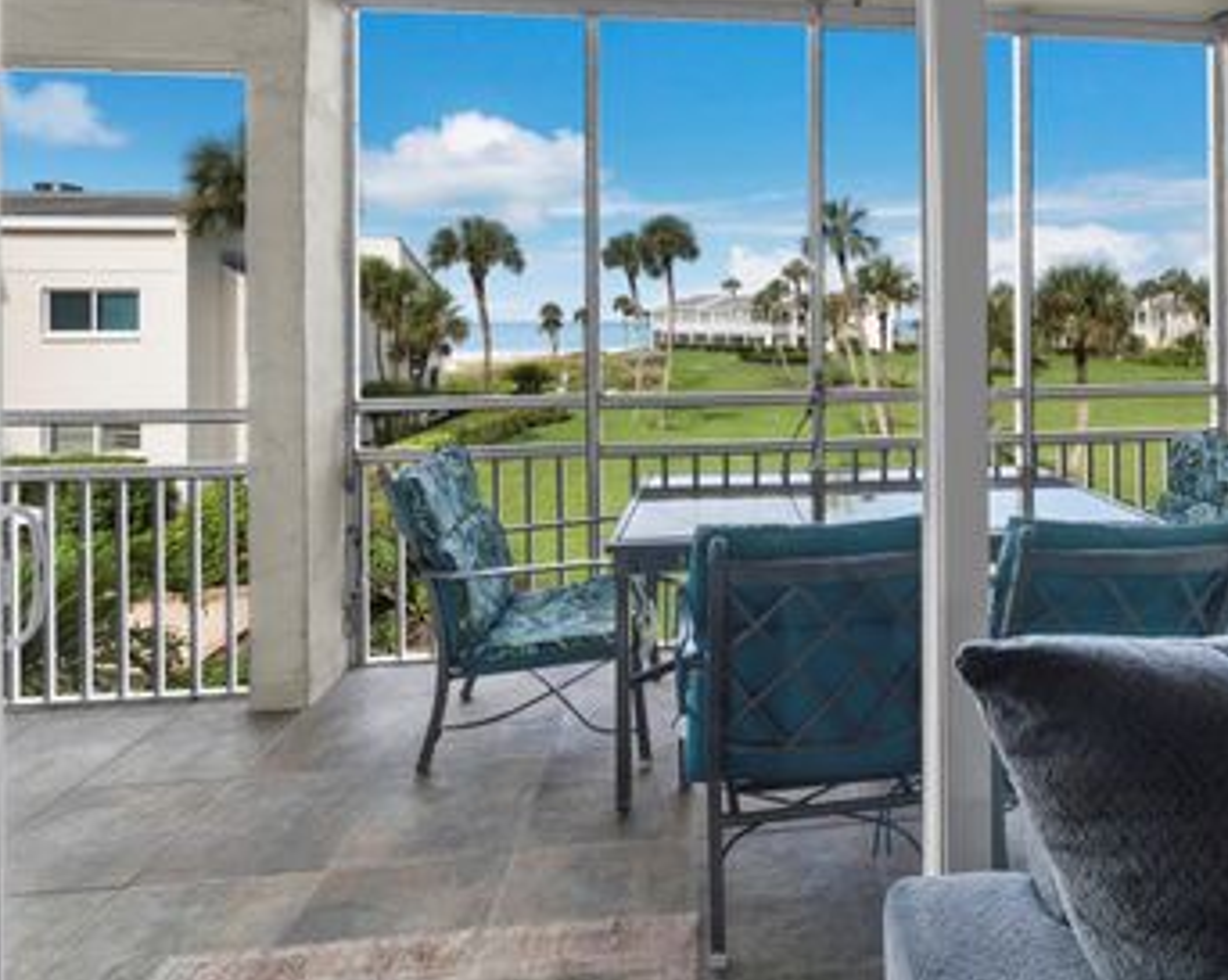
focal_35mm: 20
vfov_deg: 66.4
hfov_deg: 78.7
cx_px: 779
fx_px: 726
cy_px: 336
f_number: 11
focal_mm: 7
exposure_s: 1/20
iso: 400
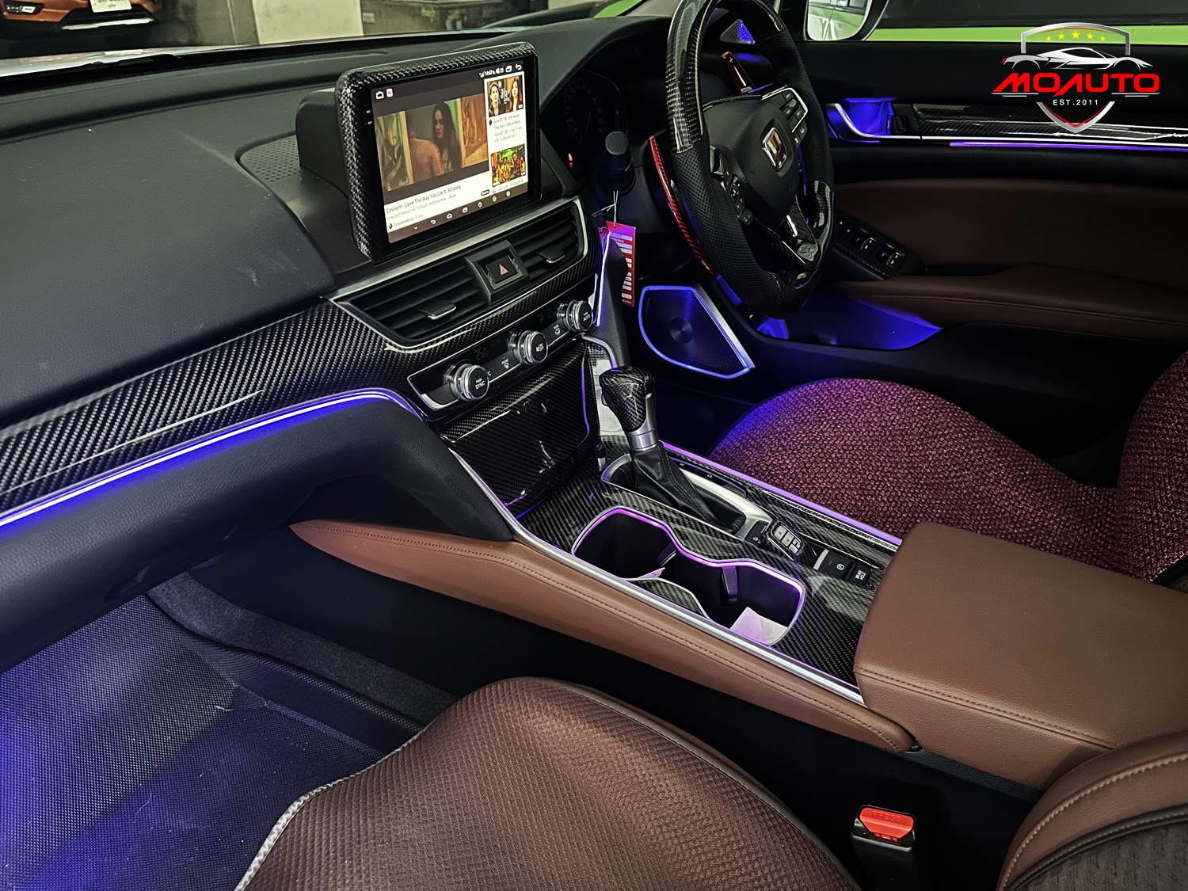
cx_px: 594
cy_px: 446
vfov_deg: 56.8
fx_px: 824
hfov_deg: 71.6
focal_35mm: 24
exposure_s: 1/15
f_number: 1.78
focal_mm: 6.86
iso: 1250
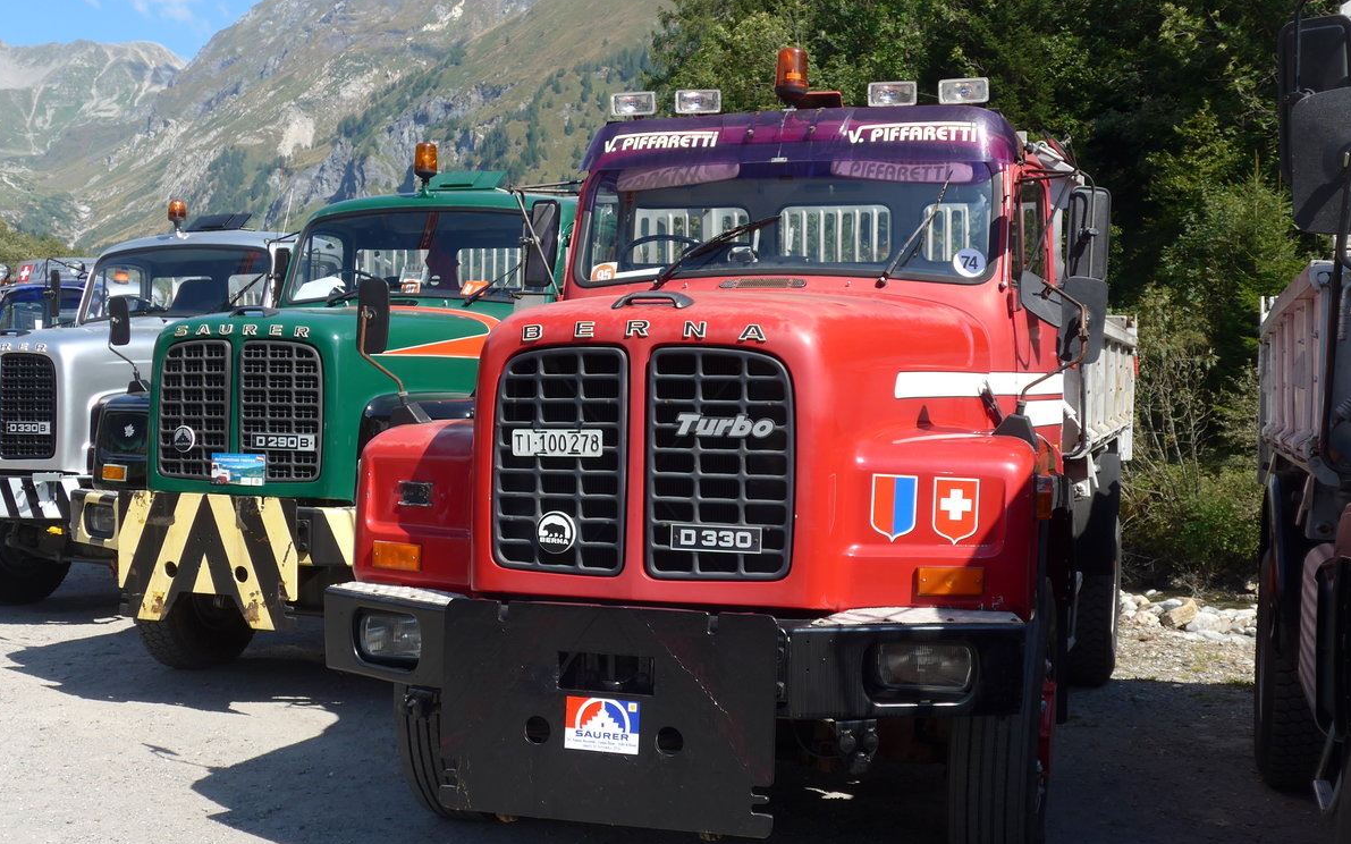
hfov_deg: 42.7
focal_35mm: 47
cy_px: 467
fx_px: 1730
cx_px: 674
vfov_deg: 27.4
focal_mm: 9
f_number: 2.8
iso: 80
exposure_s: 1/1000
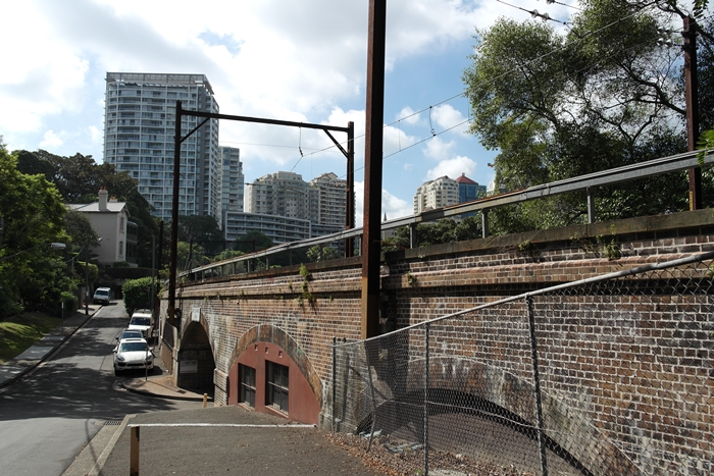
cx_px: 357
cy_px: 238
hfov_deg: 61.9
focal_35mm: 30
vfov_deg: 43.6
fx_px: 595
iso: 100
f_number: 7.1
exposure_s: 1/320
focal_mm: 20
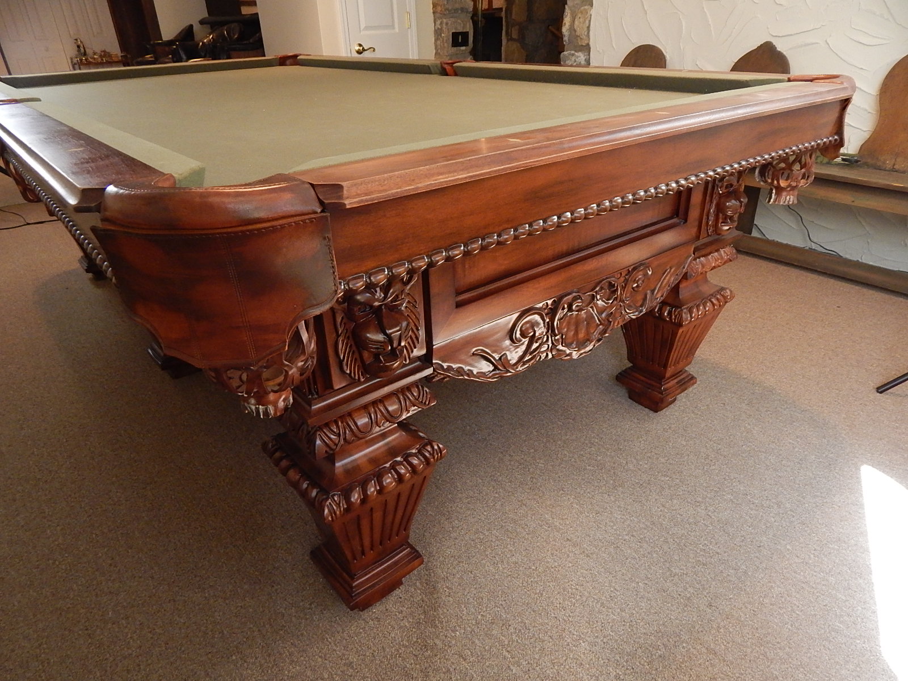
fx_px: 577
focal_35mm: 22
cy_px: 340
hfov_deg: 76.4
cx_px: 454
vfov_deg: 61.1
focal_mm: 4
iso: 400
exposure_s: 1/30
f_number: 3
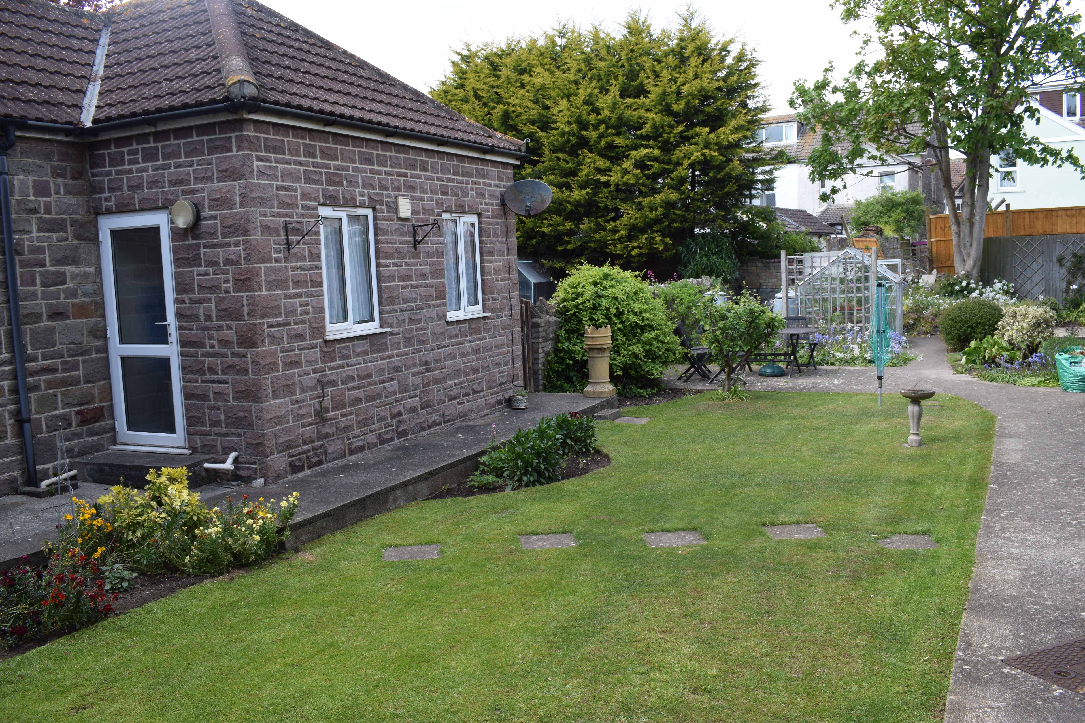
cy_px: 362
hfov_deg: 61.9
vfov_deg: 43.6
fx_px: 904
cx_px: 542
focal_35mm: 30
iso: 360
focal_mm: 20
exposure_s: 1/250
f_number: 8
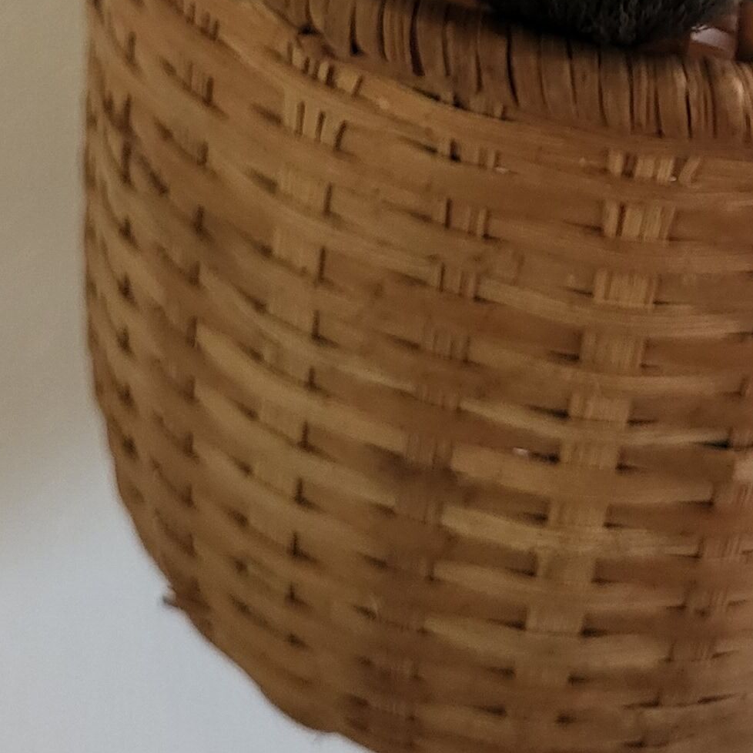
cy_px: -466
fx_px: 2313
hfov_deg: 18.2
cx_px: 662
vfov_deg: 16.4
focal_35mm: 94
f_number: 1.8
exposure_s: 1/50
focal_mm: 5.4
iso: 320
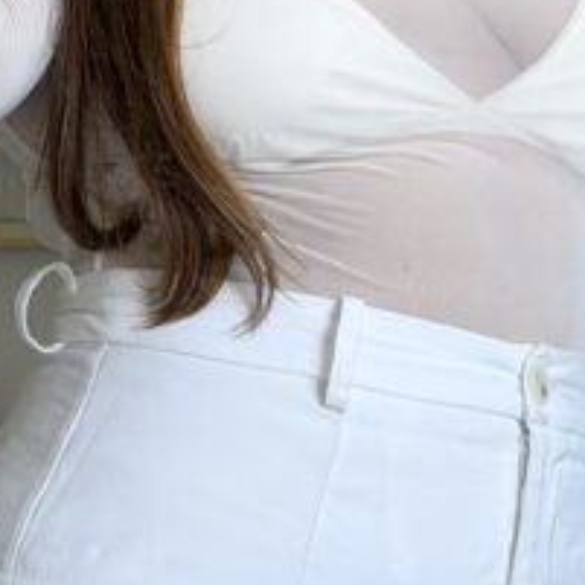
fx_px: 3231
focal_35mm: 169
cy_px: -367
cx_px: 271
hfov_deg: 10.3
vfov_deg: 9.9
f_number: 1.78
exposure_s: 1/121
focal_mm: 6.76
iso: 64
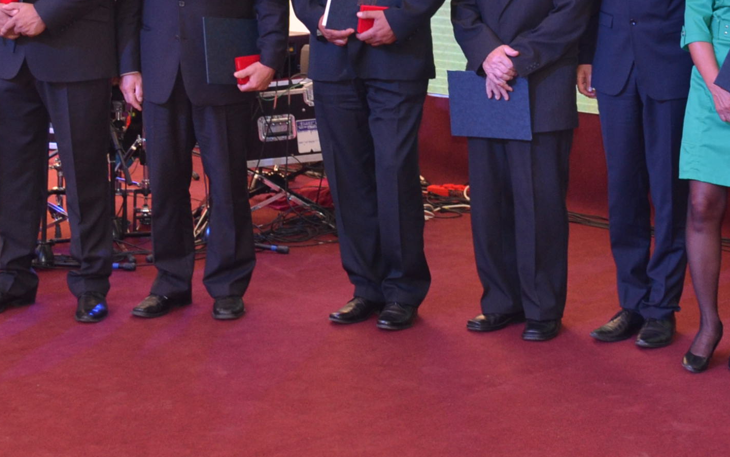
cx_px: 555
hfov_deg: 24.9
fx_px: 1632
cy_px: -27
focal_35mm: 82
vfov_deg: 15.6
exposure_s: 1/100
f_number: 4
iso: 400
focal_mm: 22
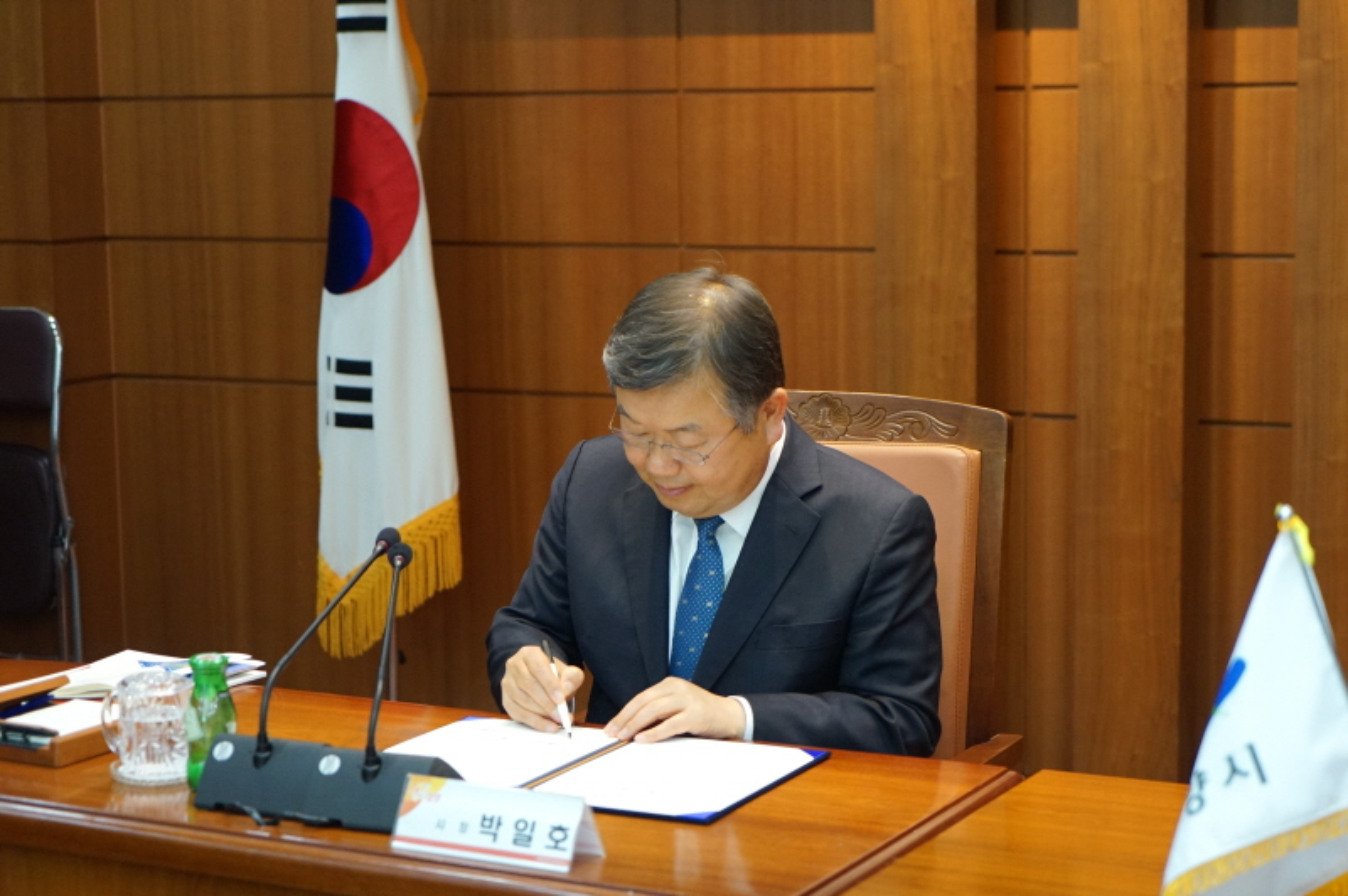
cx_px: 674
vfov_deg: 19.4
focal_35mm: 70
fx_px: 2619
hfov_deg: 28.9
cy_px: 448
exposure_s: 1/160
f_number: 4
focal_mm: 70
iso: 2000
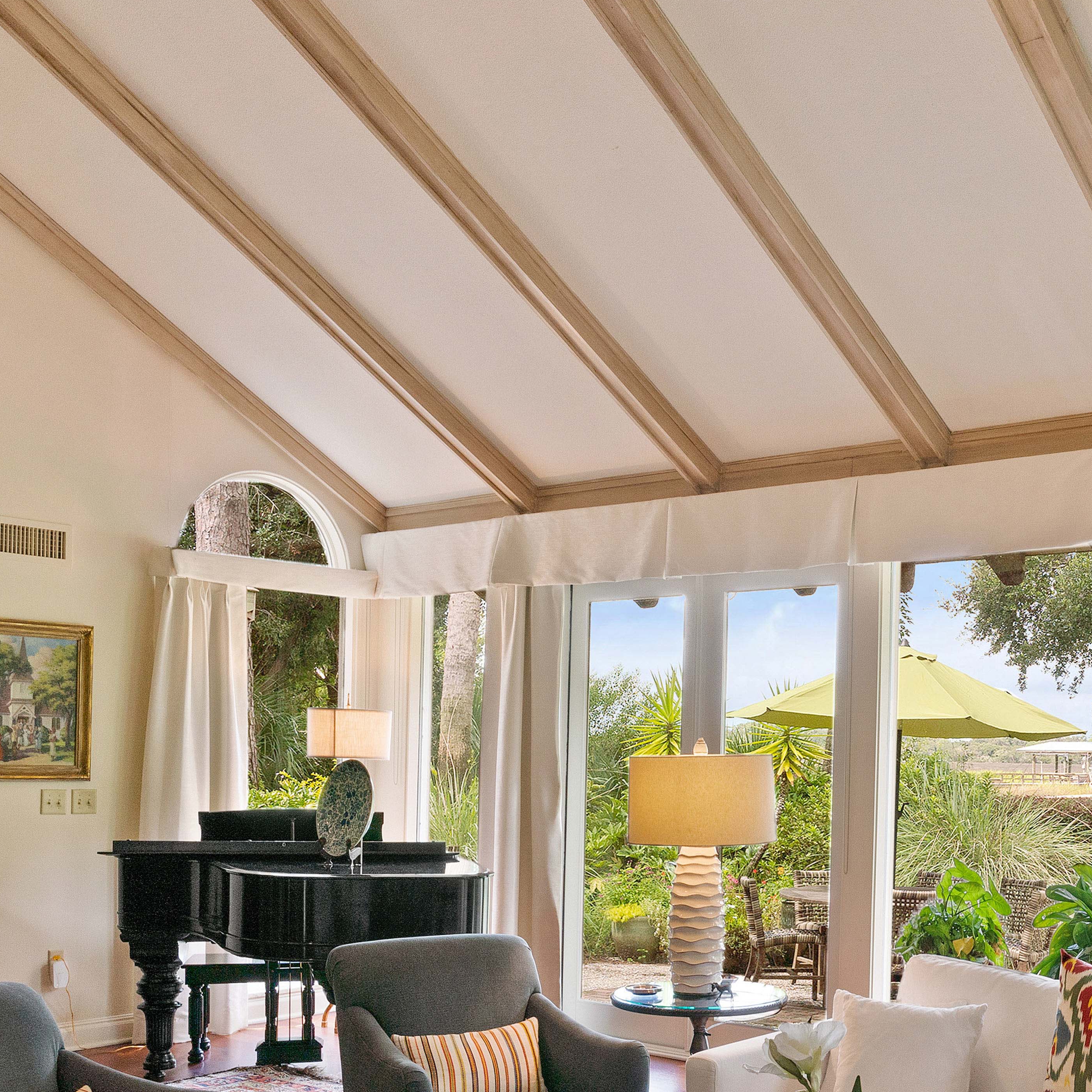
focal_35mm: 41
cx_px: 842
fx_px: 1463
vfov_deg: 40.3
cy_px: 754
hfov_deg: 39.6
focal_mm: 17
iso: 200
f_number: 9
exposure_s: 1/15
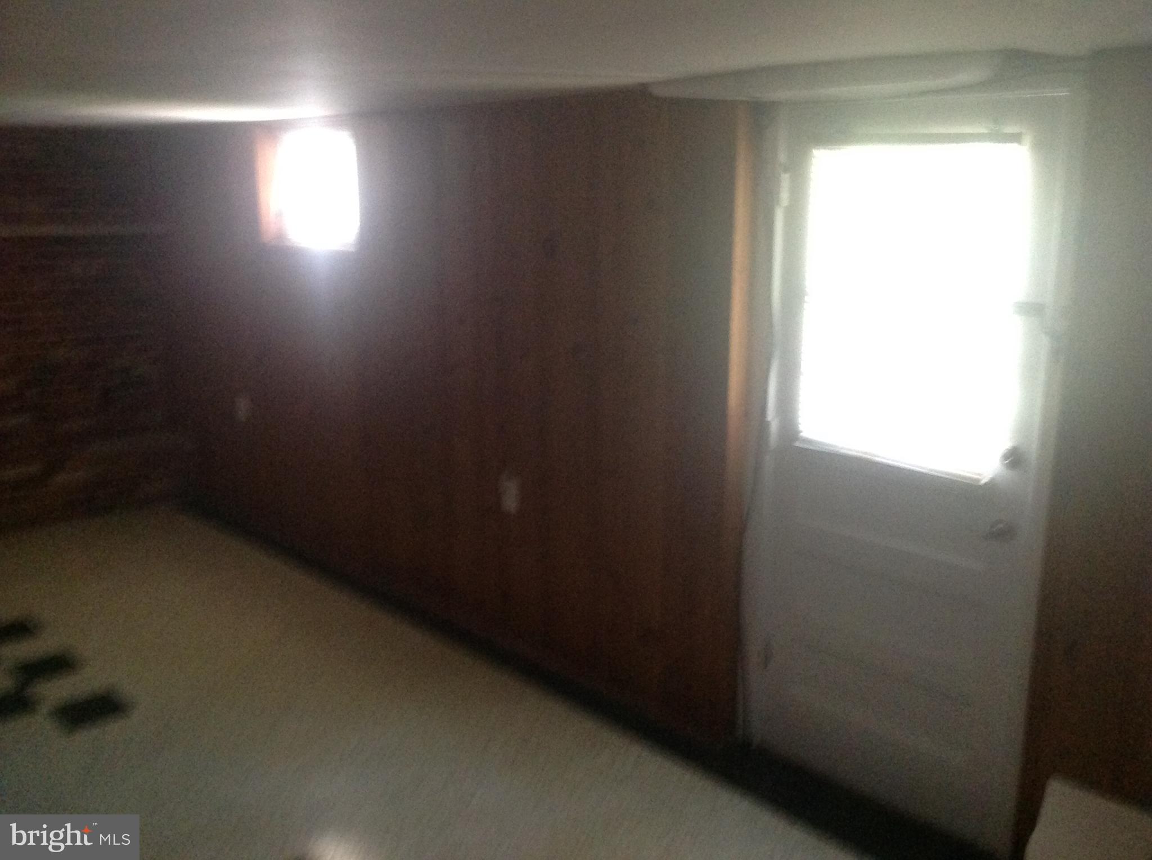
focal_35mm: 35
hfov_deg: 52.7
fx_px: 1163
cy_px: 430
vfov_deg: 40.6
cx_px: 576
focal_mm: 4.28
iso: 500
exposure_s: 1/15
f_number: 2.4
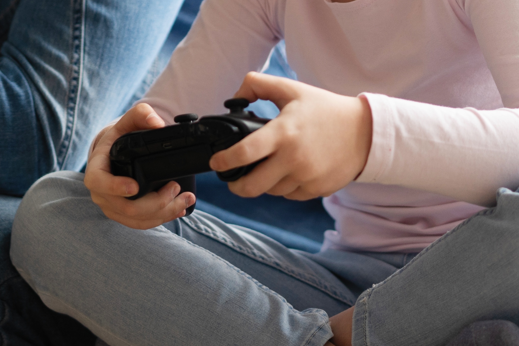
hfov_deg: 12.6
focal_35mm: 162
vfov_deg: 8.4
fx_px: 2335
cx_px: 100
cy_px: -41
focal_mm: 55
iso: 320
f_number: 2.5
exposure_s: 1/100
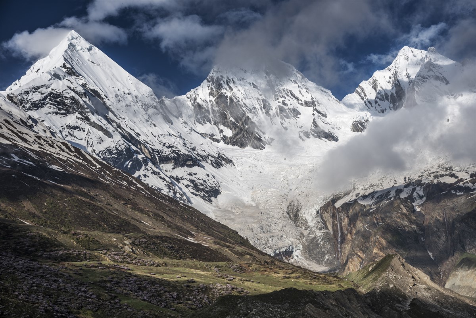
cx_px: 238
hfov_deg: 30.9
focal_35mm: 65
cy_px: 159
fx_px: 860
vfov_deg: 20.9
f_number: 8
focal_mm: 65
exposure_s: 1/800
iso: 125
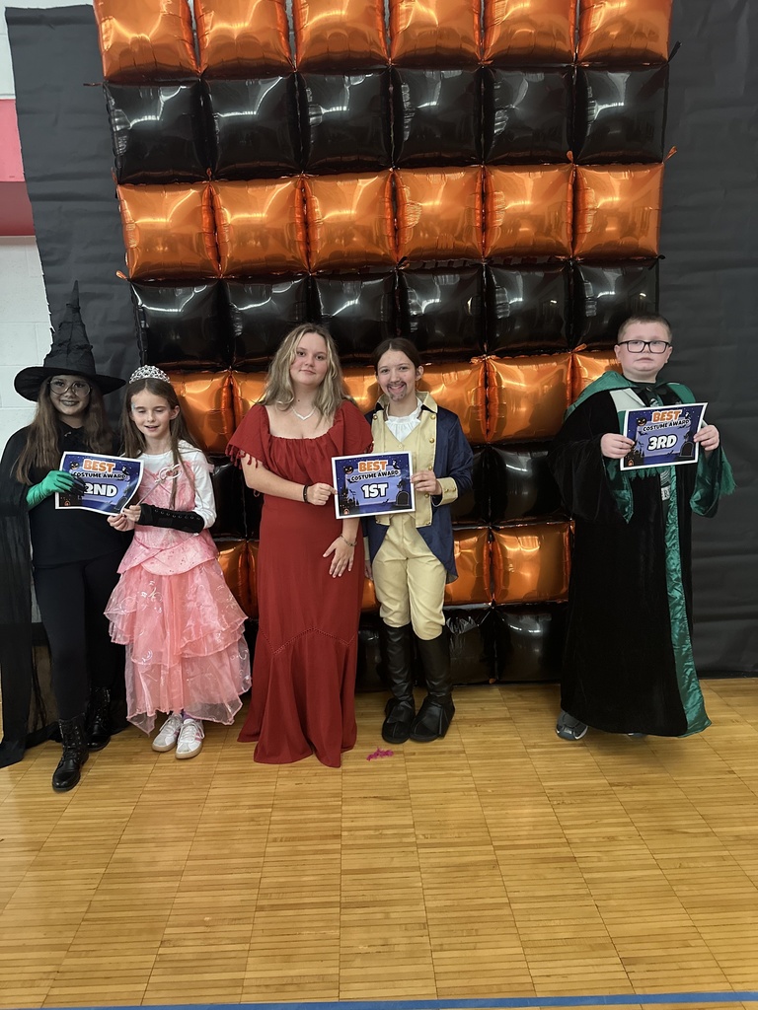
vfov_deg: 71.6
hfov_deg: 56.8
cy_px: 505
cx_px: 379
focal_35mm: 24
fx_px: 701
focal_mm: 6.86
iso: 1000
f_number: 1.78
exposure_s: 1/52
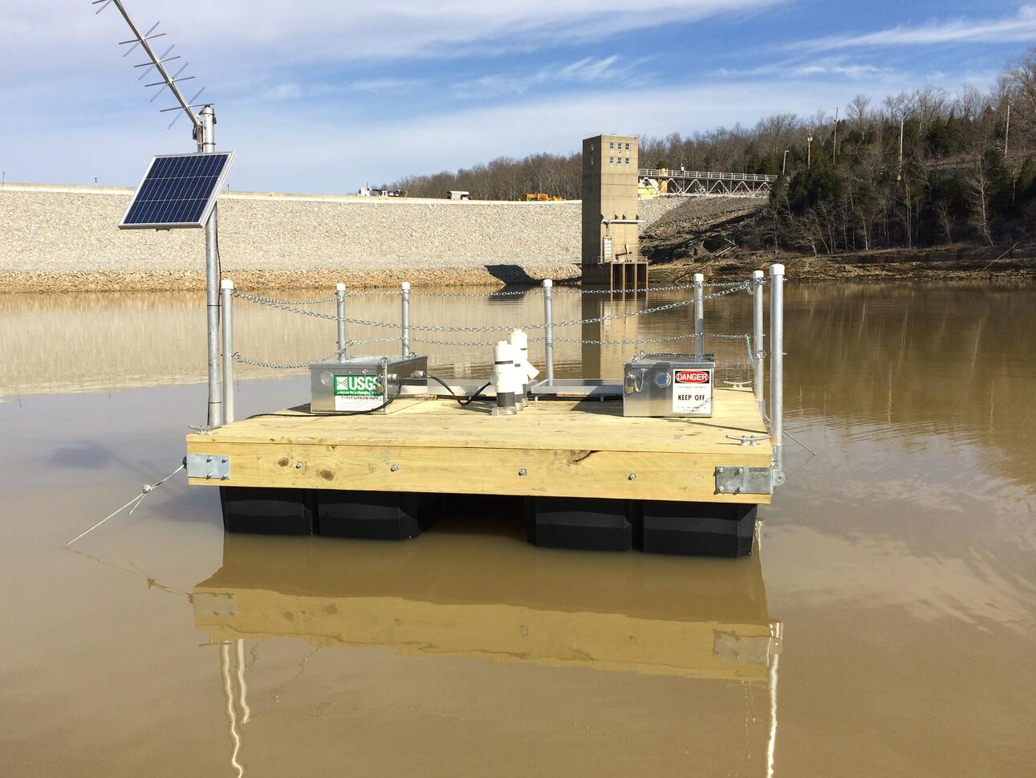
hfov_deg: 59.9
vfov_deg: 46.8
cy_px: 389
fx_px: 898
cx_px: 510
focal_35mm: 30
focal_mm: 4.15
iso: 32
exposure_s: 1/3165
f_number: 2.2
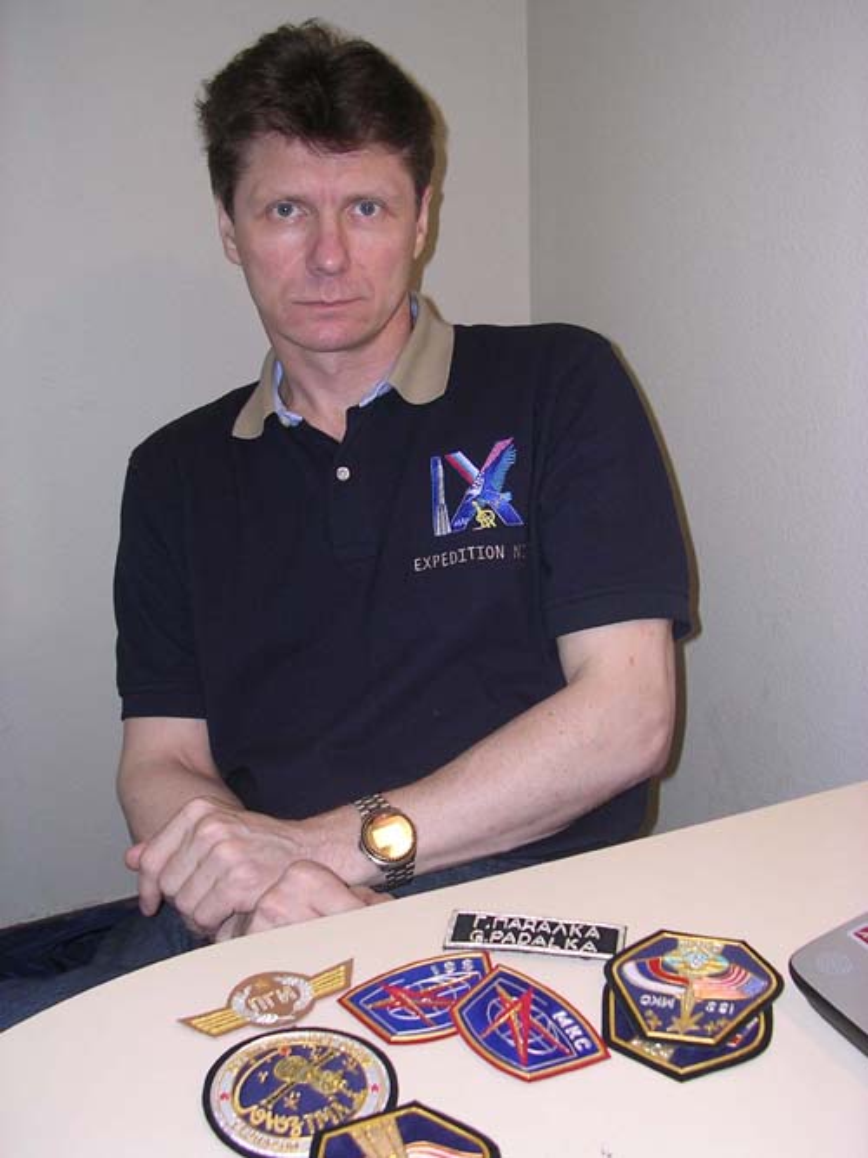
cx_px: 434
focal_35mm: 38
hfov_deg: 37.7
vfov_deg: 49.0
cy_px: 579
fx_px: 1271
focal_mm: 5.8
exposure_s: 1/60.1
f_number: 2.8
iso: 100
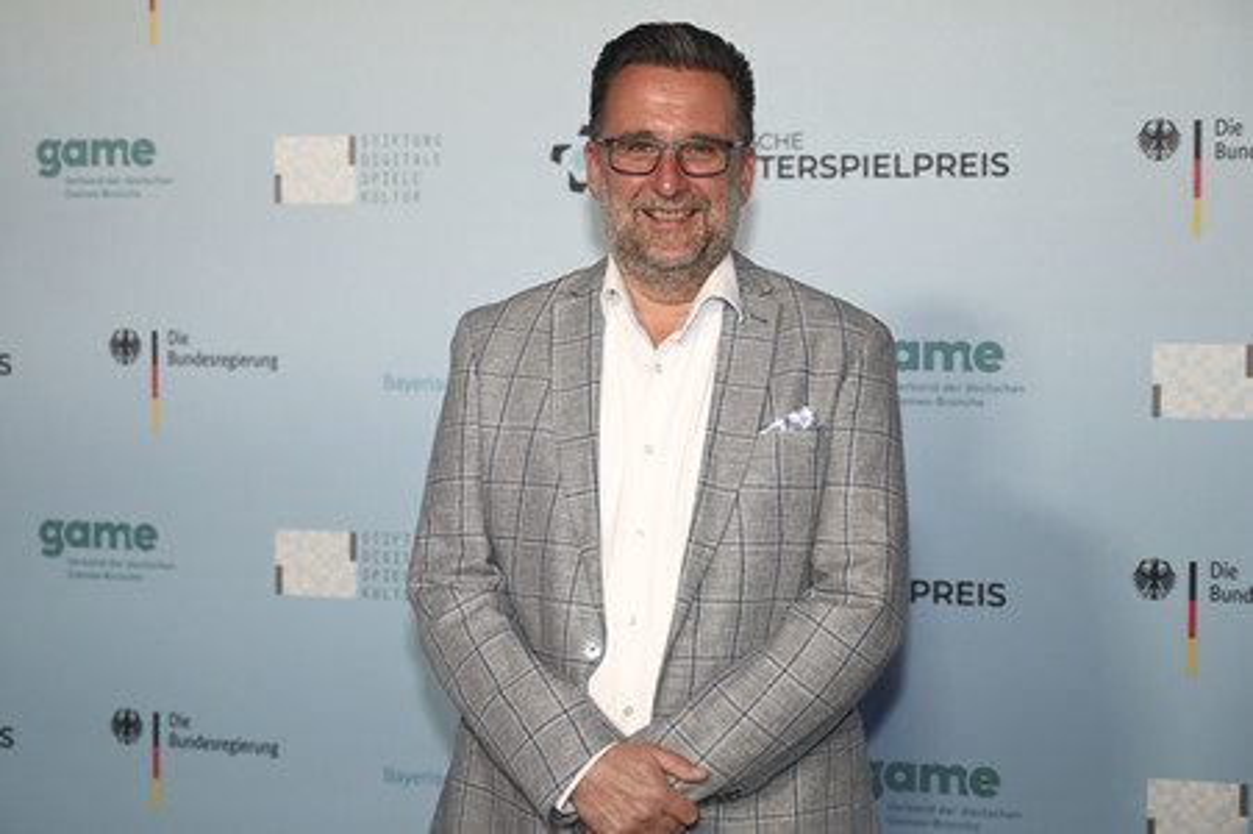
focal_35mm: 62
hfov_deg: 32.4
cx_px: 626
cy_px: 417
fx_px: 2156
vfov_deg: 21.9
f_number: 4
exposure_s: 1/160
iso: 1000
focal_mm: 62
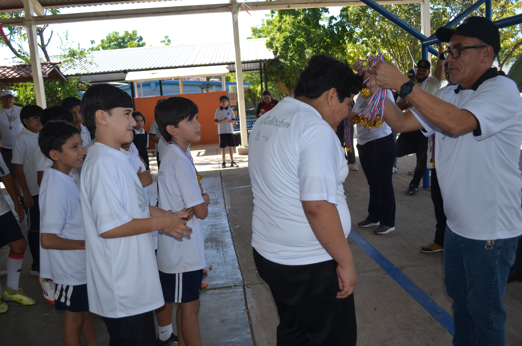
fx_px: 478
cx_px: 261
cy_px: 173
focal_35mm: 33
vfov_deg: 39.8
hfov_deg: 57.3
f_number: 4.5
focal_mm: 22
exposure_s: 1/200
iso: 100
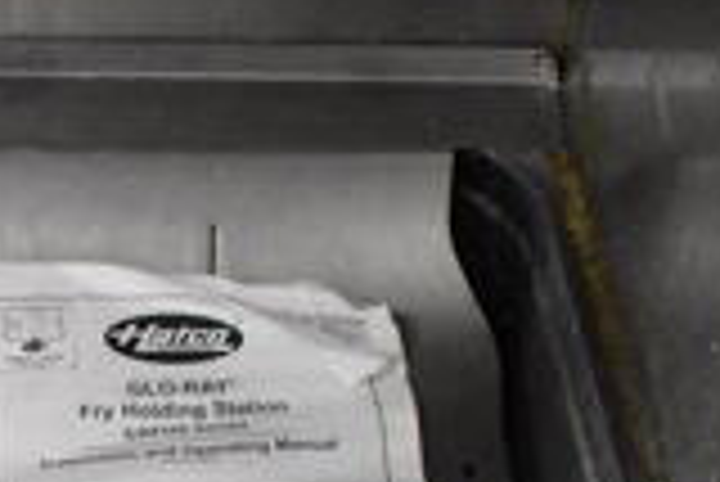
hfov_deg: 19.2
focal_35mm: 103
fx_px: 2062
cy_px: 784
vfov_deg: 12.5
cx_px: -4
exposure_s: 1/125
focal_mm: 18
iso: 4500
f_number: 3.5
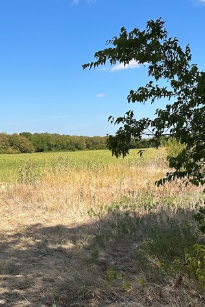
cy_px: 203
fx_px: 461
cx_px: 56
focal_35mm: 54
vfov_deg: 36.5
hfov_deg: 24.9
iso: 80
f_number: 1.78
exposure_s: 1/4348
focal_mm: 6.86
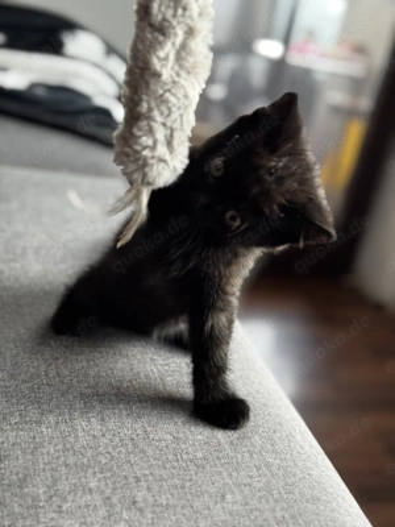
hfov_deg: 30.3
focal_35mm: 48
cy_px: 264
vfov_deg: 39.7
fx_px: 730
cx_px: 198
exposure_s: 1/41
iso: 250
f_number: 1.78
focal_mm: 6.76
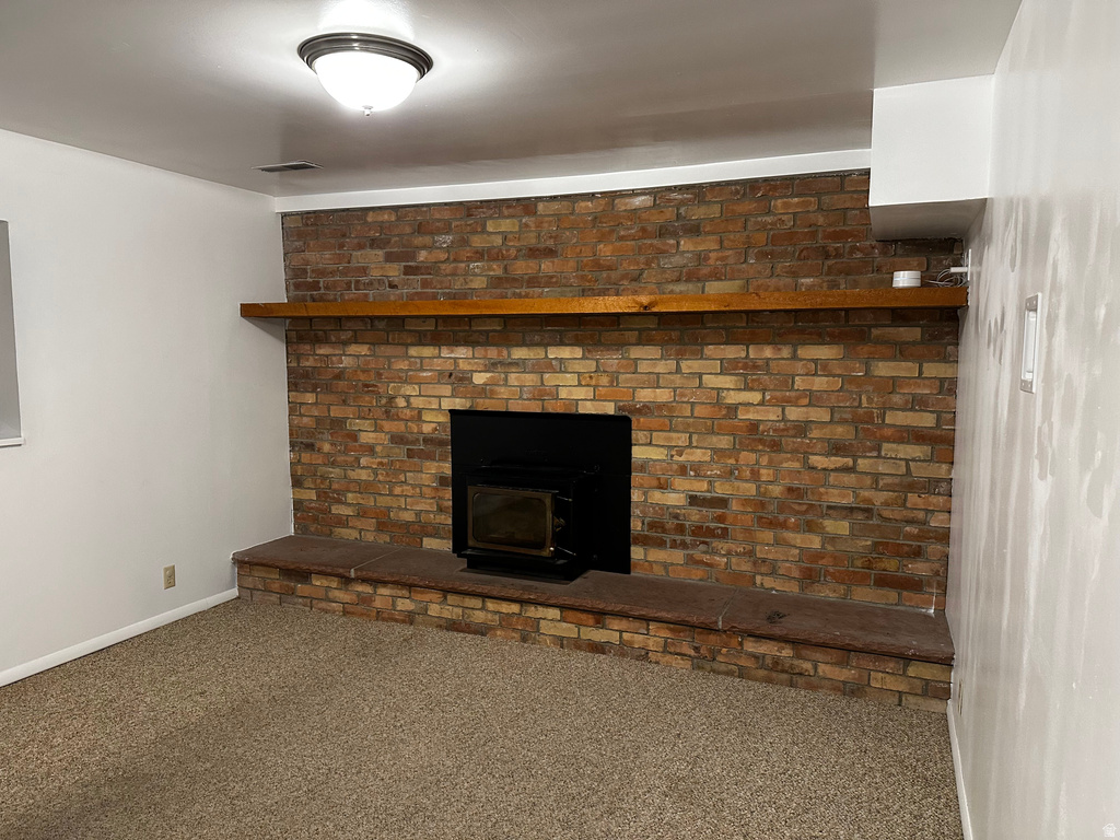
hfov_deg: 71.6
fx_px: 777
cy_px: 420
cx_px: 560
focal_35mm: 24
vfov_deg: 56.8
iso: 400
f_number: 1.78
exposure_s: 1/60
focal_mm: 6.86
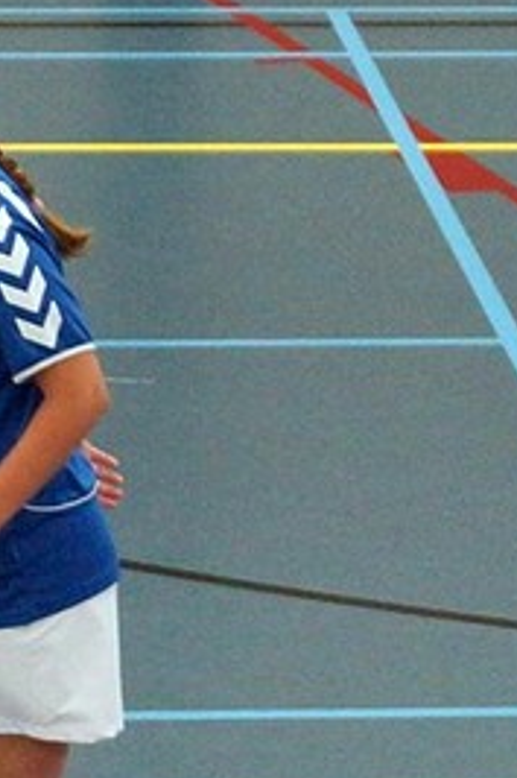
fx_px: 6233
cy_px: 1325
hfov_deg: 4.7
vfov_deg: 7.0
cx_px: 58
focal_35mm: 289
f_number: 3.5
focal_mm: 50
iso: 1600
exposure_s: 1/320
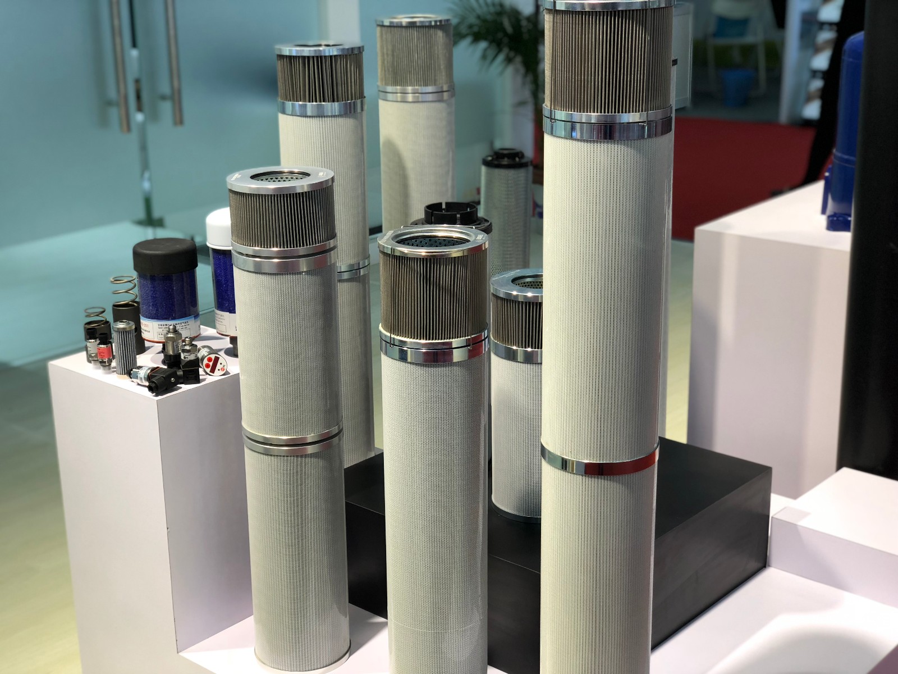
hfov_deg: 36.8
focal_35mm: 52
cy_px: 337
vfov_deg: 28.0
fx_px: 1349
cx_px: 449
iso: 20
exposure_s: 1/50
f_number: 2.4
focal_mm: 6
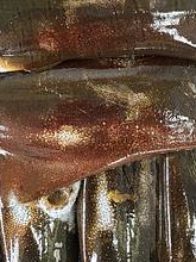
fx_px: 445
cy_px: 21
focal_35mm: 59
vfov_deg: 31.1
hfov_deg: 24.8
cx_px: 111
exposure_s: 1/30
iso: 500
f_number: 1.6
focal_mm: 5.96
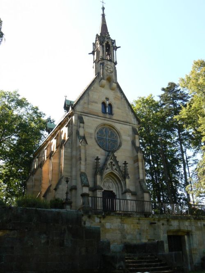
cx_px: 102
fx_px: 284
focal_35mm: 36
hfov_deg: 39.6
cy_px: 136
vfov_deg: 51.4
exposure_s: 1/125
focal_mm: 6
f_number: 5.6
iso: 80
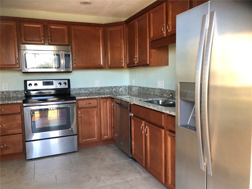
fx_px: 204
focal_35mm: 28
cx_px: 126
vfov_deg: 49.7
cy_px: 94
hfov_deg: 63.4
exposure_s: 1/30
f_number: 1.8
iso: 40
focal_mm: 3.99
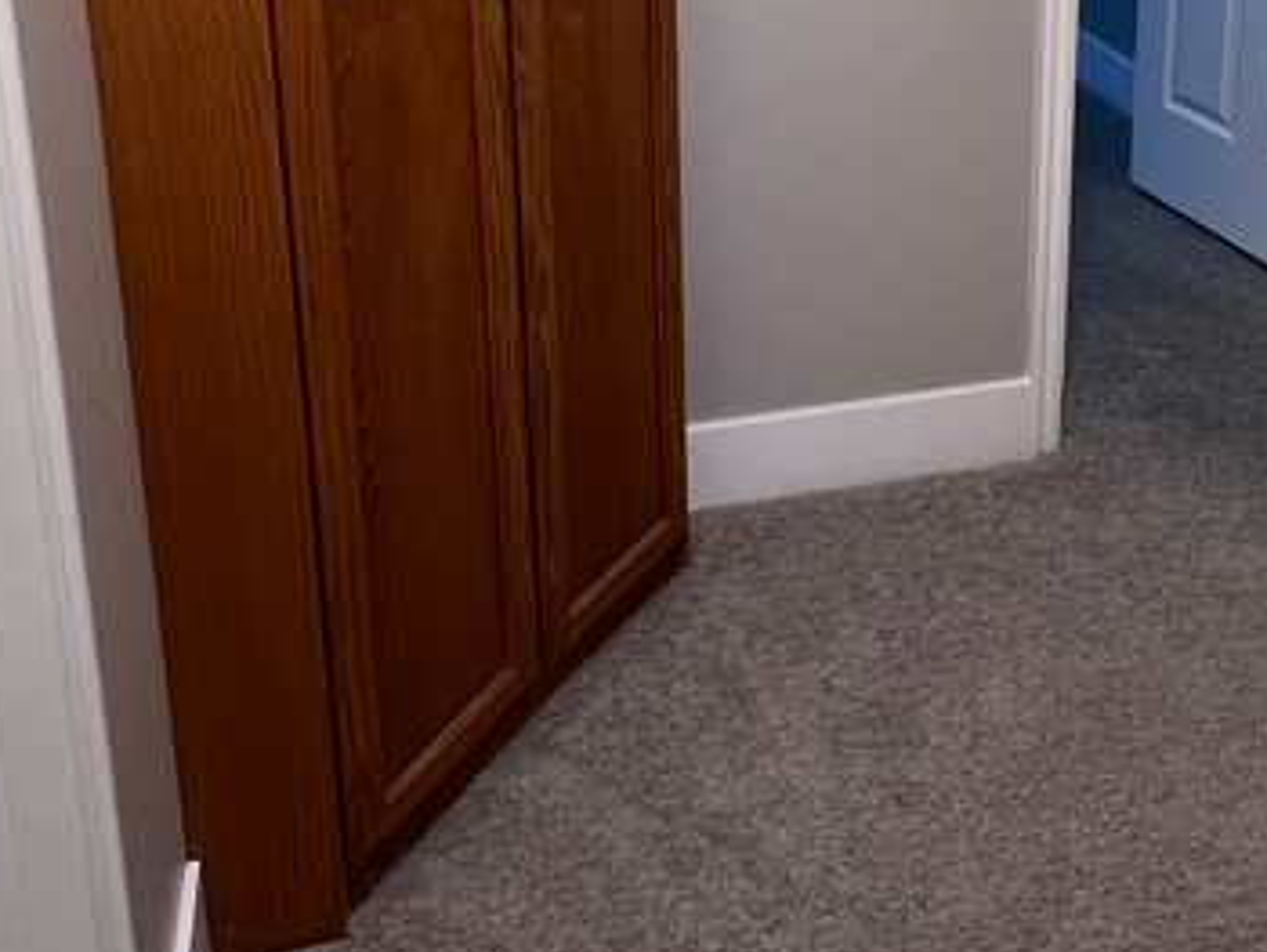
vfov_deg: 33.1
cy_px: -94
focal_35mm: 38
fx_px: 1392
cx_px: 699
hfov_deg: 48.9
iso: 160
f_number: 1.8
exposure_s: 1/60
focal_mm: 1.57
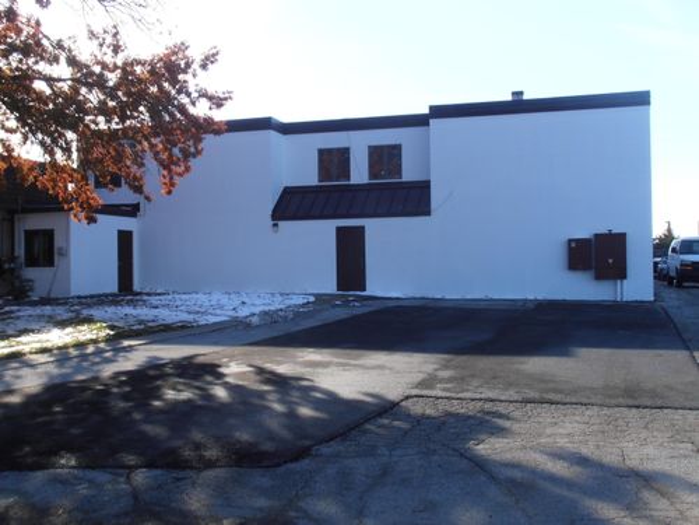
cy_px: 262
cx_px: 350
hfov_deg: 42.9
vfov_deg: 32.9
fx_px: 888
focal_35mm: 44
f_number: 11
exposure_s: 1/60
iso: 80
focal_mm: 7.87
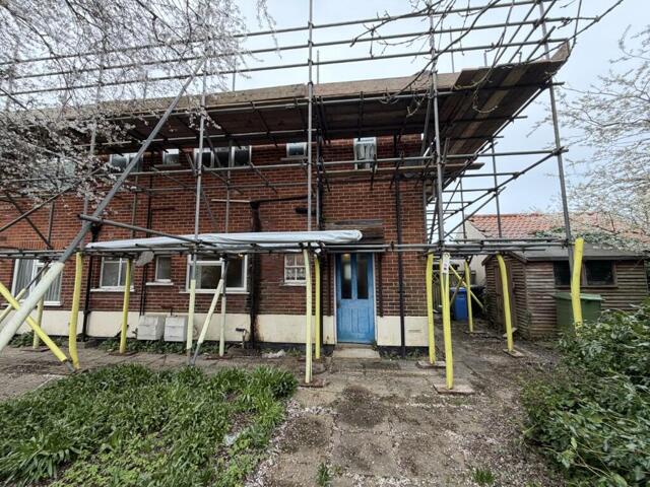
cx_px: 325
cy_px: 244
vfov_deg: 85.7
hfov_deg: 102.1
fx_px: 263
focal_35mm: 14
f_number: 2.2
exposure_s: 1/241
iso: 40
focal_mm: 2.22
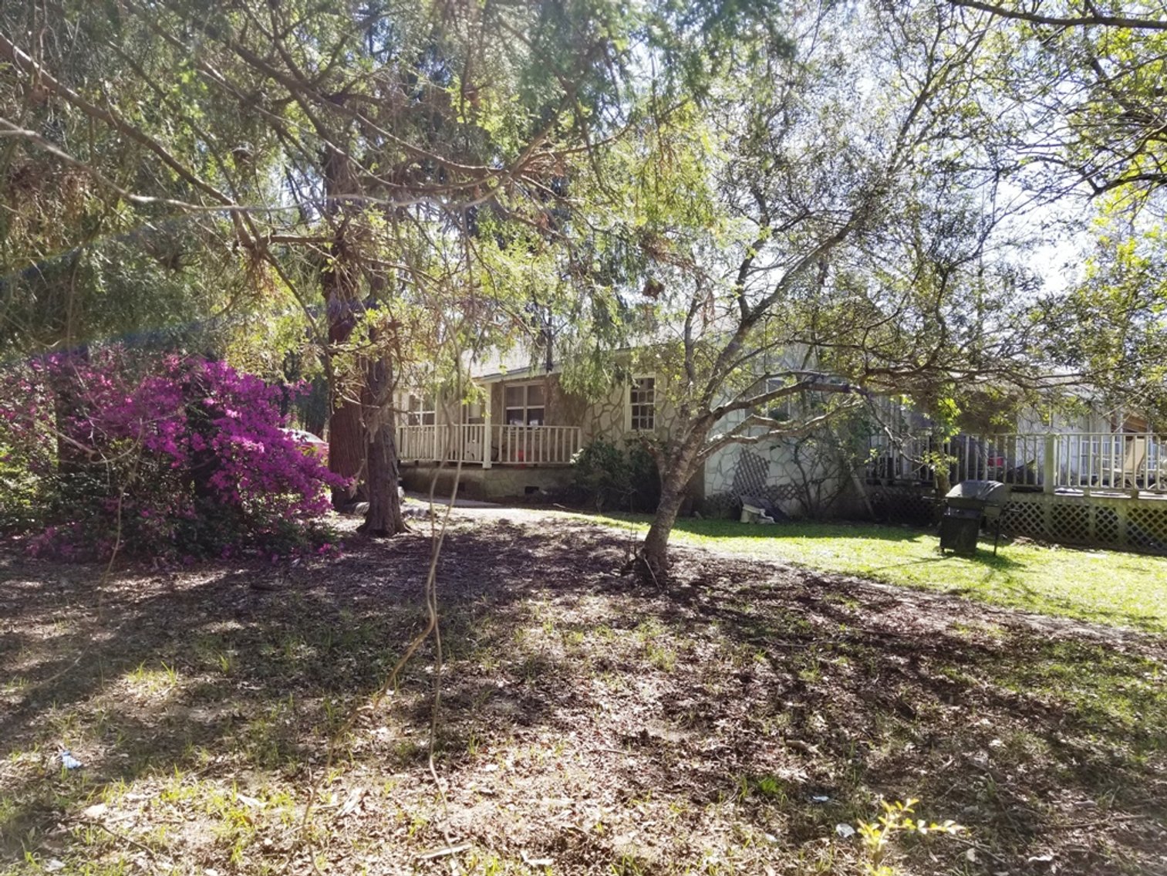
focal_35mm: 26
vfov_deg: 53.1
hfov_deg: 67.3
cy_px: 438
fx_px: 877
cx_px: 584
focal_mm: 4.25
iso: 50
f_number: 1.7
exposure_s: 1/696
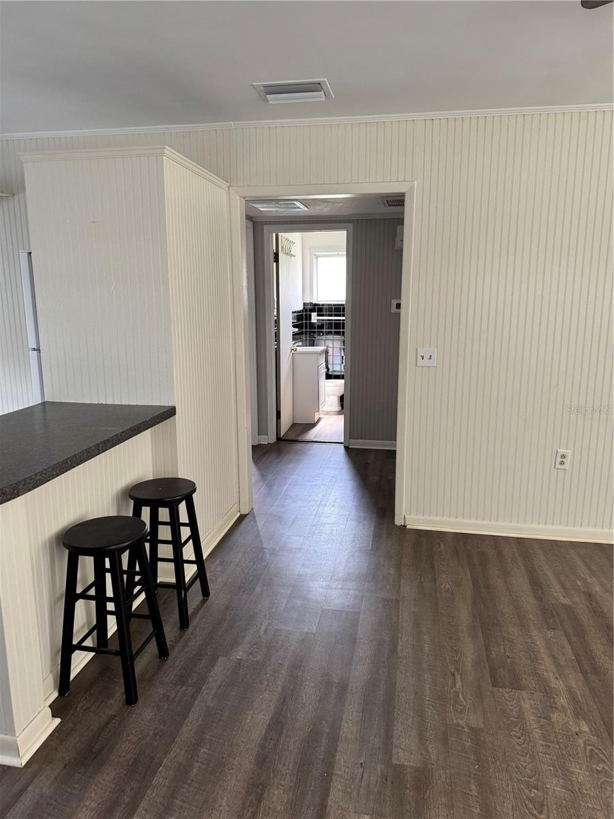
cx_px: 307
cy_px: 410
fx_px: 568
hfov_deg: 56.8
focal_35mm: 24
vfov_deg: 71.6
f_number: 1.78
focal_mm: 6.76
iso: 200
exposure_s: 1/64
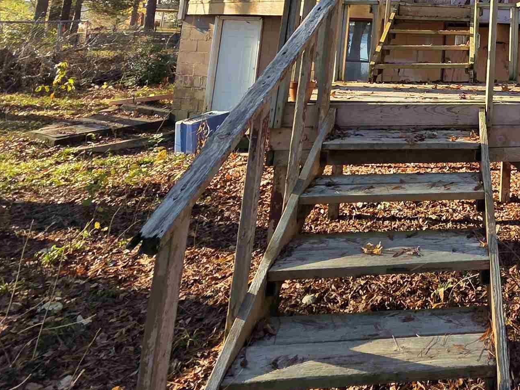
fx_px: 466
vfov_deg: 37.8
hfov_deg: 48.0
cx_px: 522
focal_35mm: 31
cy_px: -40
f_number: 2.2
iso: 50
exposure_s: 1/356
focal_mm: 2.2
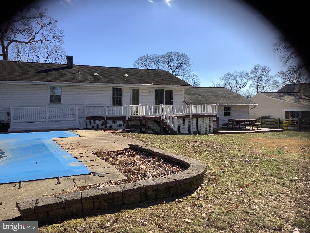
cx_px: 155
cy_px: 116
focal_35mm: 31
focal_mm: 3.3
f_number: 2.4
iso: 25
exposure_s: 1/1314
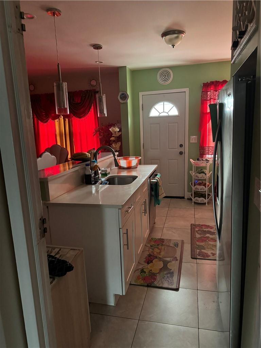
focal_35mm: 24
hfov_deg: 56.8
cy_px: 174
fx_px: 241
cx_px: 130
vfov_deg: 71.6
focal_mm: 6.86
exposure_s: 1/38
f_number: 1.78
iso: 1000
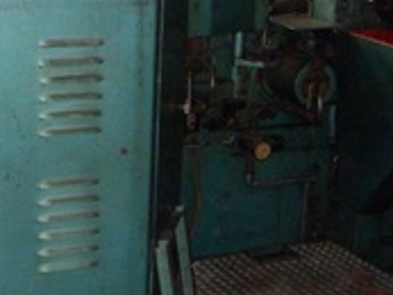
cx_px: 77
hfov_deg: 24.6
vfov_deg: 18.8
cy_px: 83
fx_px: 886
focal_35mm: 78
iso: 240
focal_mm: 4.9
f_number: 3.3
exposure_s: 1/45
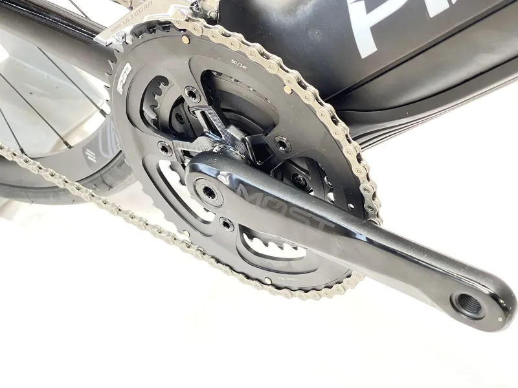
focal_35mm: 64
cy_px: 194
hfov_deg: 30.3
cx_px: 259
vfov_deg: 22.9
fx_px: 958
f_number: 2.2
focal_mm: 7.5
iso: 800
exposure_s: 1/25
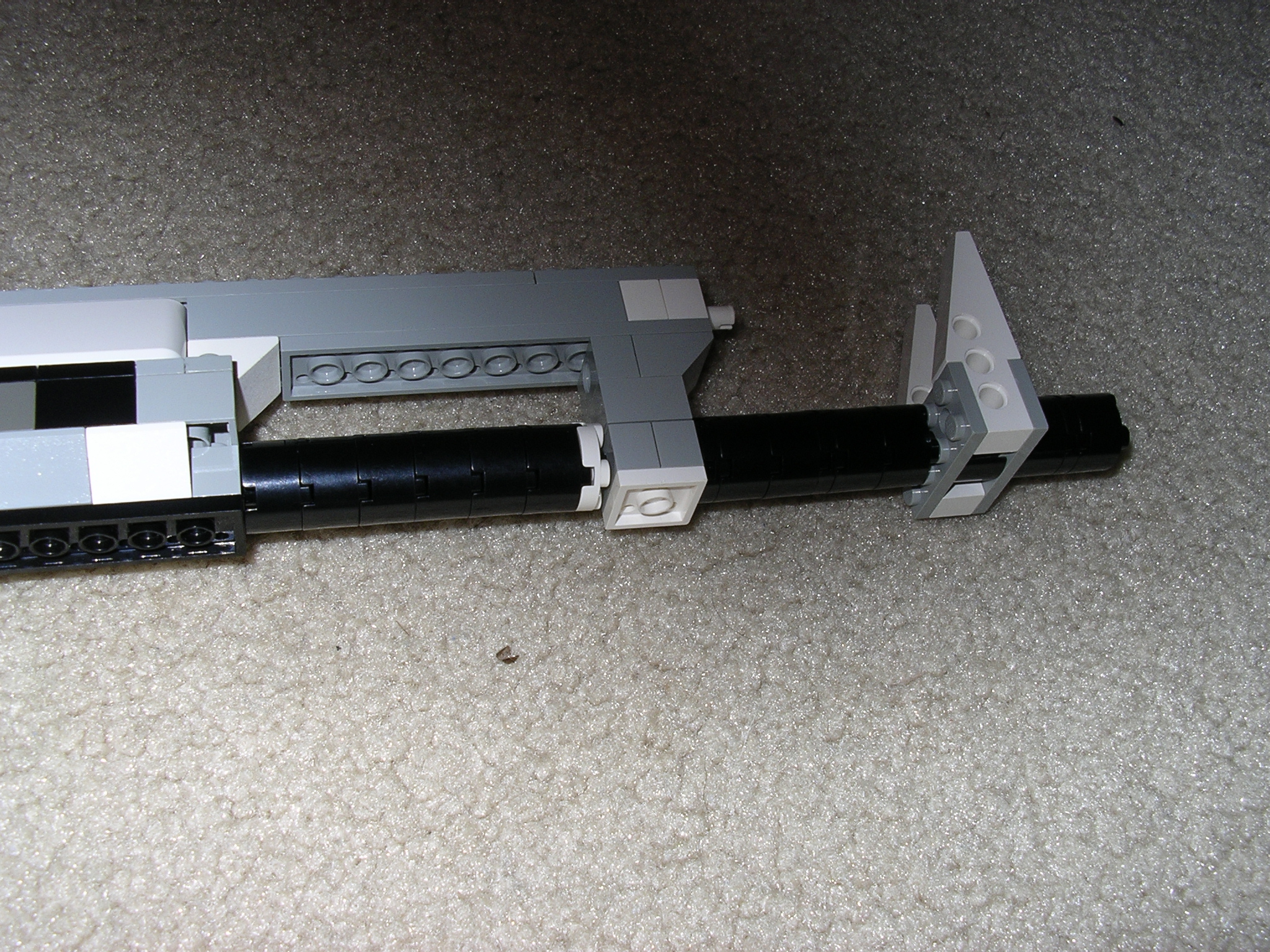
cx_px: 635
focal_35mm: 38
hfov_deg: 49.0
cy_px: 476
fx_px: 1394
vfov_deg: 37.7
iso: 50
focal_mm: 5.8
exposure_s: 1/60
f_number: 4.1
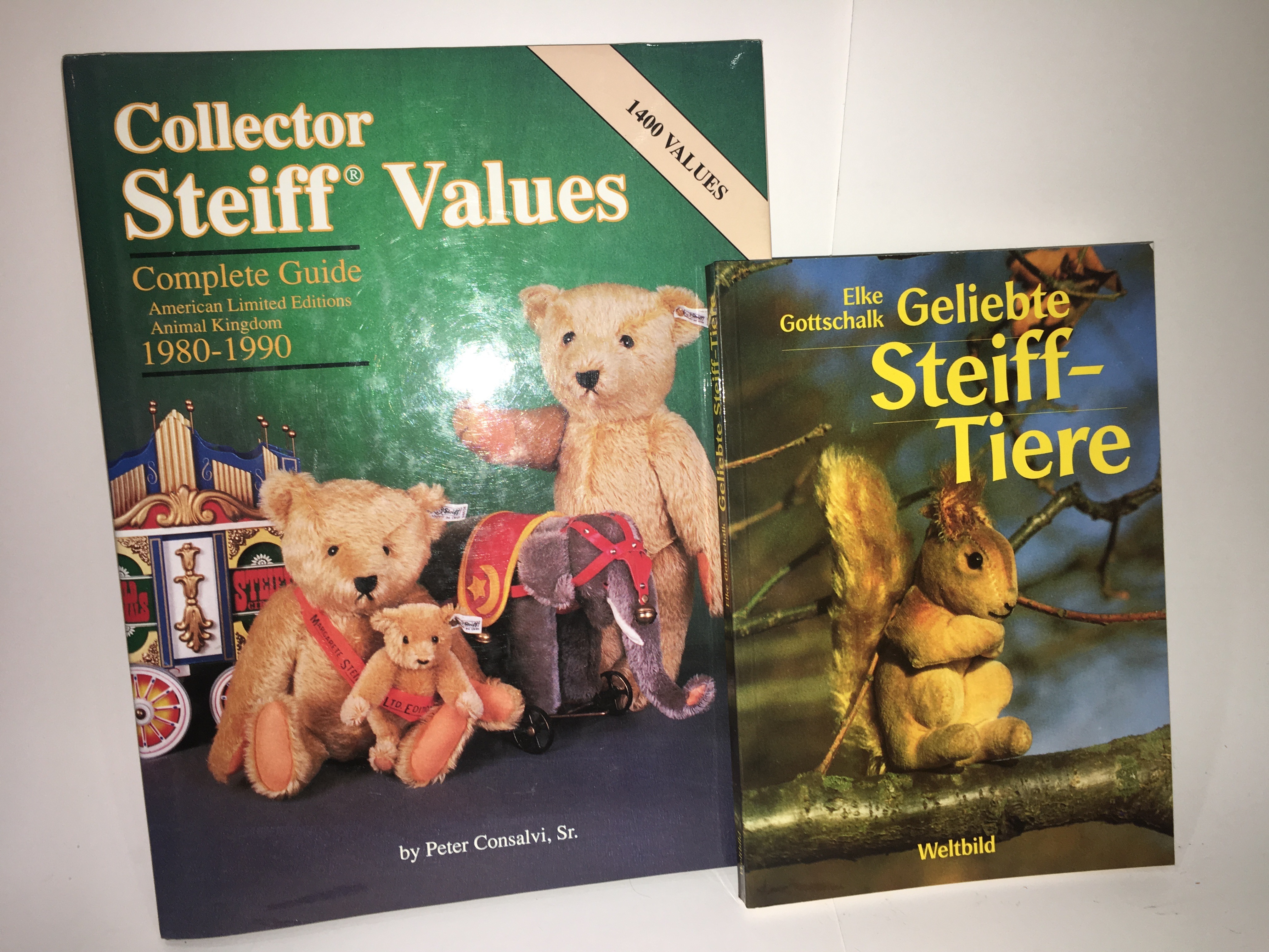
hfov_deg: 61.7
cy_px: 476
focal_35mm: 29
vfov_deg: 48.2
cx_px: 634
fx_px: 1063
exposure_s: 1/30
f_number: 2.2
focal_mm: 4.15
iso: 25
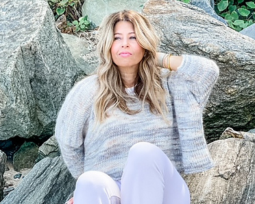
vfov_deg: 18.1
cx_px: 127
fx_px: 633
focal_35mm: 84
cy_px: 155
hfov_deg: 22.8
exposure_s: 1/160
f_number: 2.2
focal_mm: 7.5
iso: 20
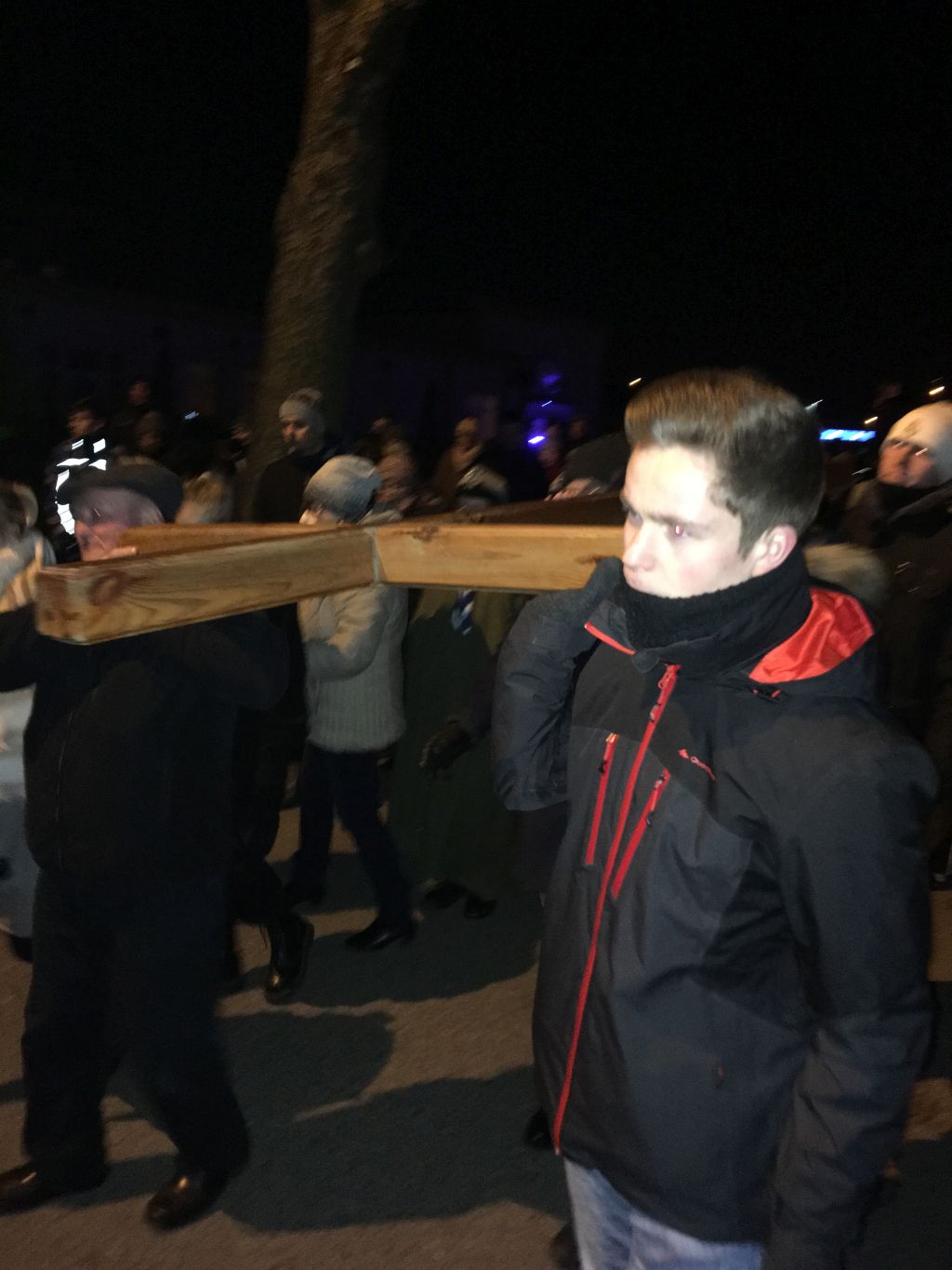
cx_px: 476
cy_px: 635
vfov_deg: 61.7
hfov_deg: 48.2
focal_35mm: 29
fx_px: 1063
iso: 320
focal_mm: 4.15
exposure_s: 1/17
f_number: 2.2
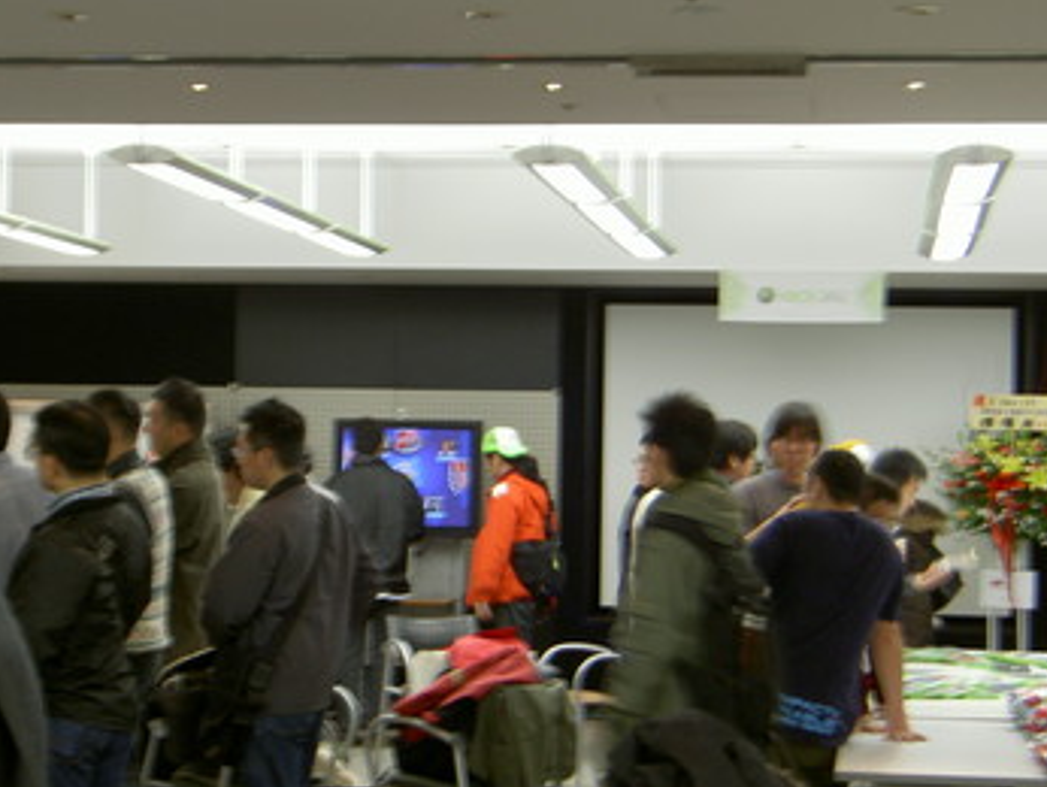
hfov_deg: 25.0
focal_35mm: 78
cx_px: 566
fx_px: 2361
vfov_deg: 18.9
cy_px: 406
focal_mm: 9.9
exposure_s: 1/10
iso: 50
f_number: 3.8
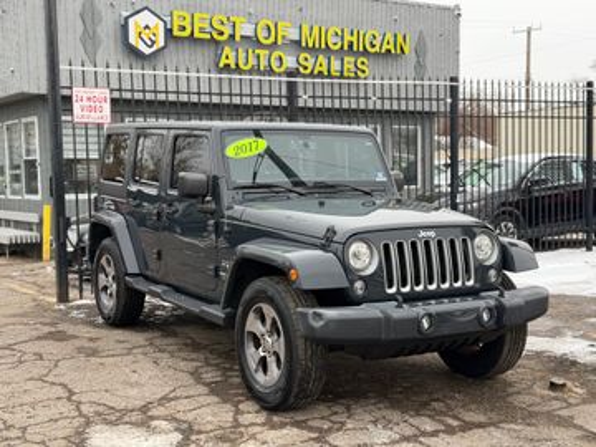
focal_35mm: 48
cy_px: 224
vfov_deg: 30.3
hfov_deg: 39.7
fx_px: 826
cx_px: 298
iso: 80
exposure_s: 1/534
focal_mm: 6.76
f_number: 1.78
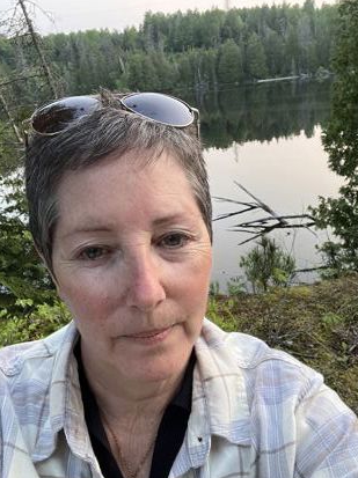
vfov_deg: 56.9
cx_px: 188
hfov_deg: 44.1
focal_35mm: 32
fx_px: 442
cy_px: 244
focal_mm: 2.71
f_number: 2.2
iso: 250
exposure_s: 1/60
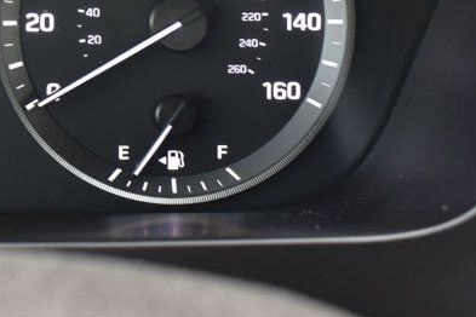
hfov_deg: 17.3
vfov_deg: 12.0
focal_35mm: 113
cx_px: -88
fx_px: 1498
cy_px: 35
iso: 400
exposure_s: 1/15
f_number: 6.3
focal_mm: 29
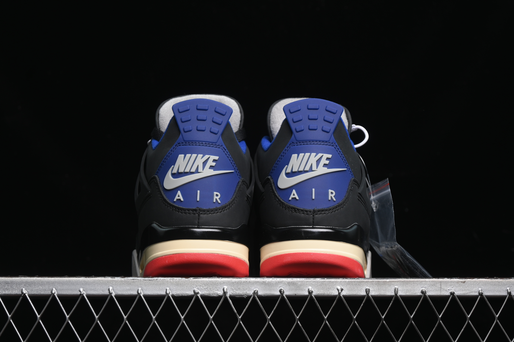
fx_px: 1071
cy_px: 171
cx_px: 257
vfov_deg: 18.2
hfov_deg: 27.0
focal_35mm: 75
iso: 160
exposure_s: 1/60
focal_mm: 50
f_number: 6.3
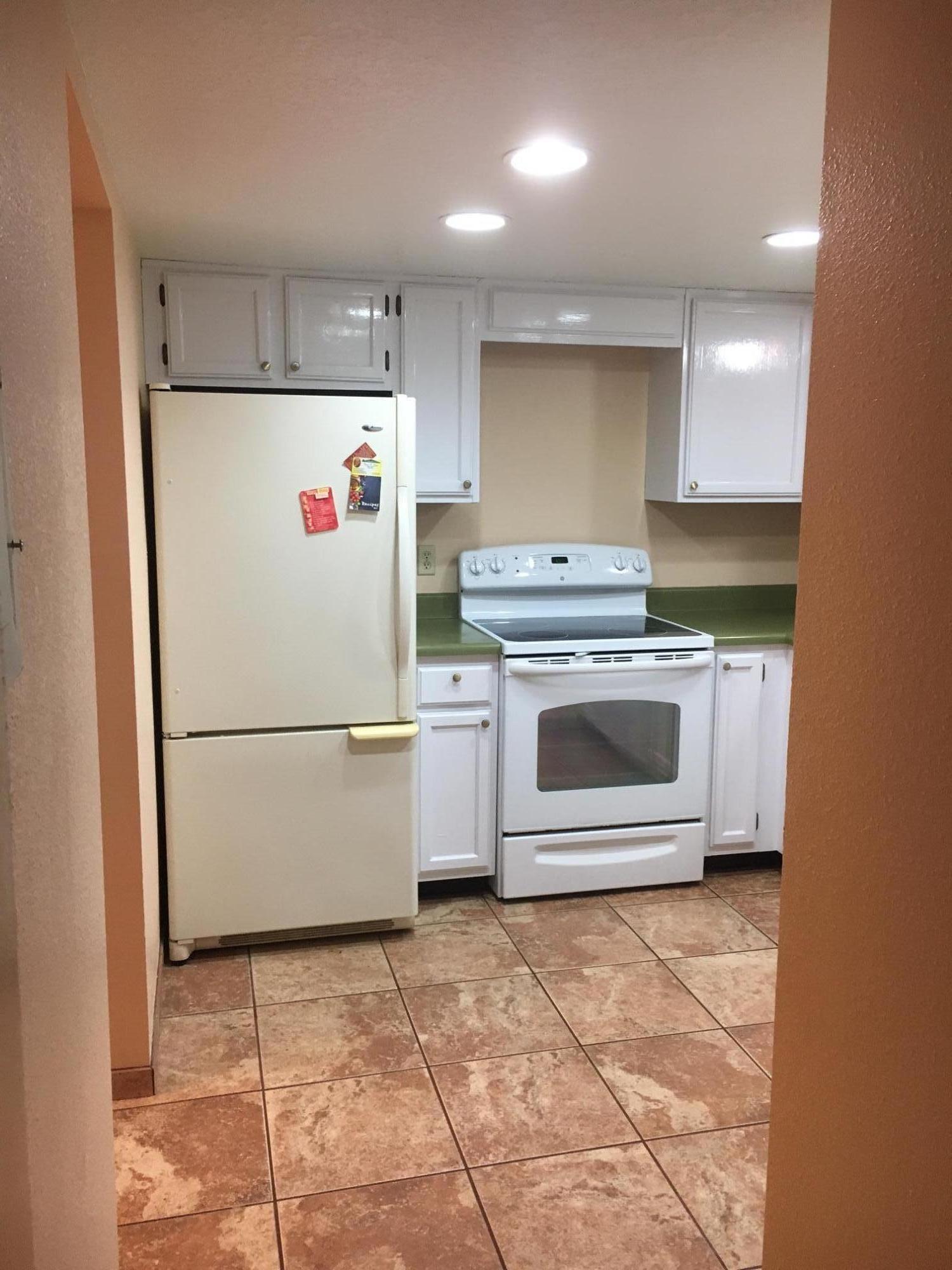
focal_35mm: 29
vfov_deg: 61.7
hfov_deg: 48.2
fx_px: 1063
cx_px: 476
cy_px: 635
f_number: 2.2
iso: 80
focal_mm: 4.15
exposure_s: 1/30
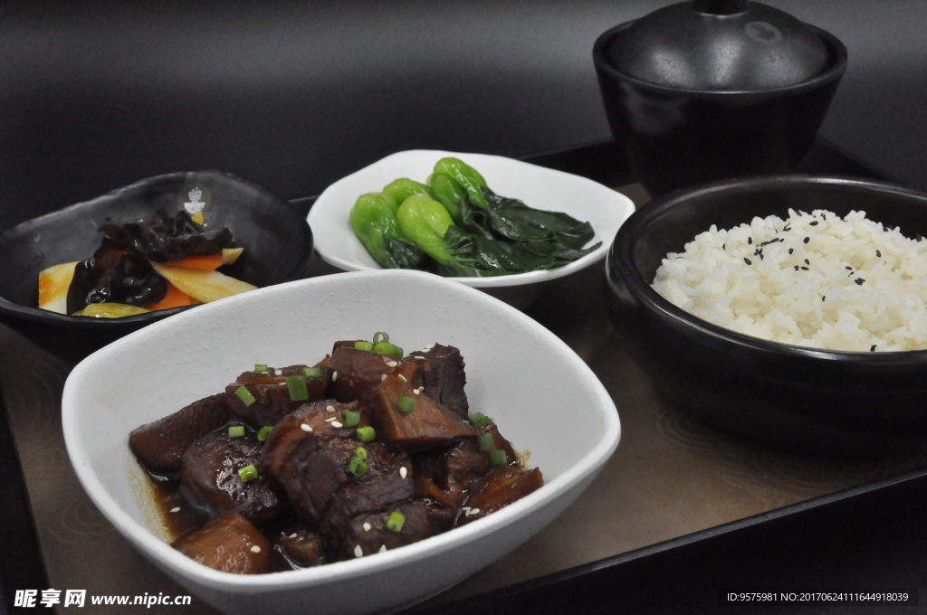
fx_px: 1466
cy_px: 308
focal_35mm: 57
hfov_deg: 35.1
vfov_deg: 23.7
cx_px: 464
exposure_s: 1/750
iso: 3200
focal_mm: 38
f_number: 16
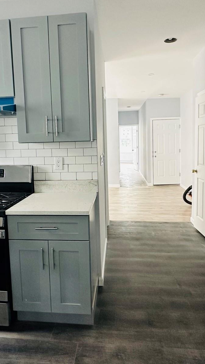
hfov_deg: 44.4
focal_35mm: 26
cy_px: 166
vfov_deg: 71.8
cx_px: 93
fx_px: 251
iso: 320
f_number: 2.2
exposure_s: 1/60
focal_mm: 2.22
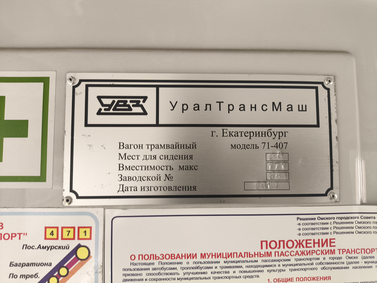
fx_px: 272
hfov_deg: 69.4
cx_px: 188
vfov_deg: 54.9
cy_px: 142
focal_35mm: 25
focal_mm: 4.71
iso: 80
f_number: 1.7
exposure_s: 1/60
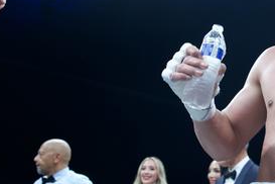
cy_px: 30
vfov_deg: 20.3
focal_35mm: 66
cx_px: 228
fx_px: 504
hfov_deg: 29.7
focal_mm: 24
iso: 2500
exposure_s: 1/1000
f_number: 3.2
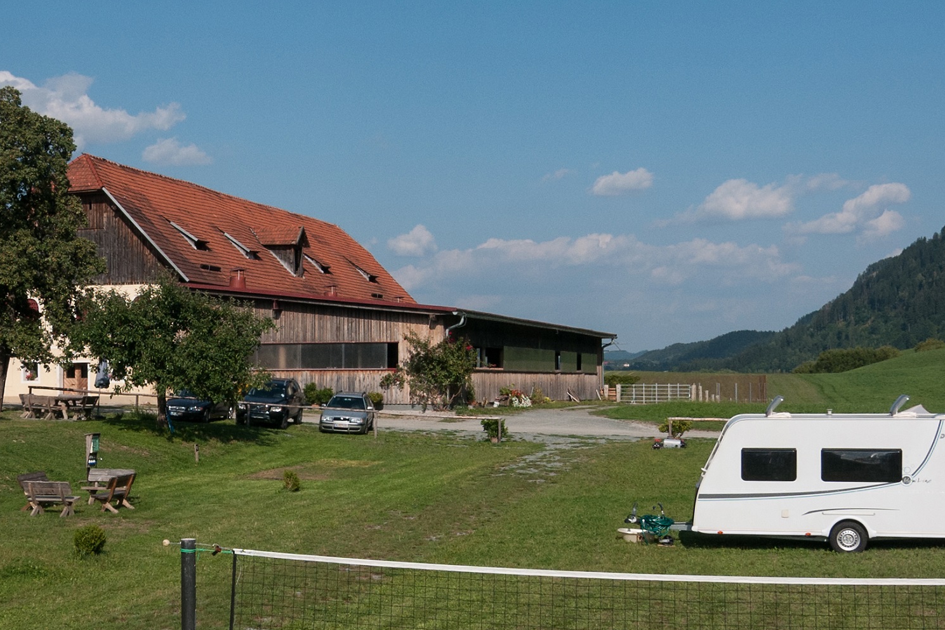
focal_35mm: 55
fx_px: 1444
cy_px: 365
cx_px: 272
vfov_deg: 24.6
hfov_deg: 35.7
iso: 200
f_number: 8
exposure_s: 1/800
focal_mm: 14
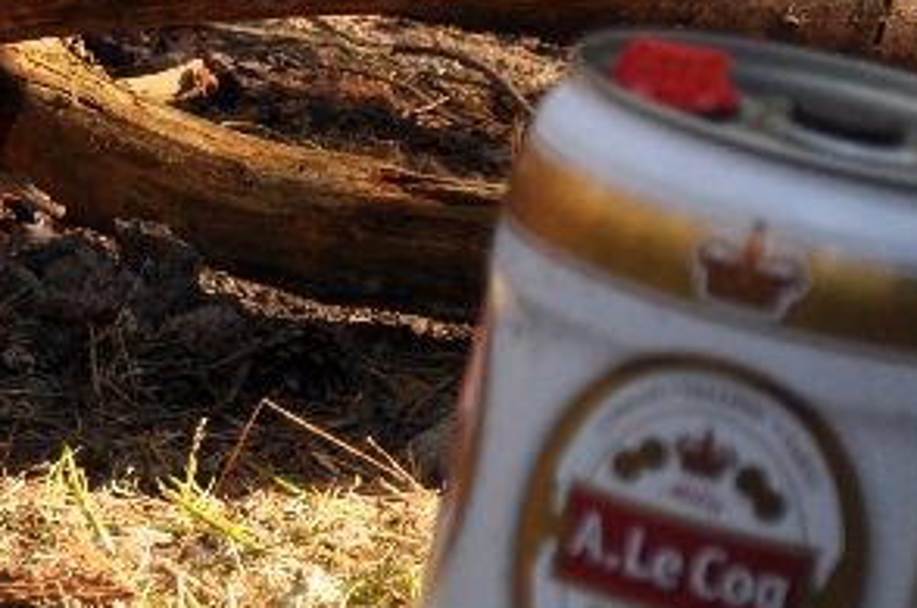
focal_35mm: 459
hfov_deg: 4.5
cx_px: -462
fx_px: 11674
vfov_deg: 3.0
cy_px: 123
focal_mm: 75
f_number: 5.3
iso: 250
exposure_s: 1/125
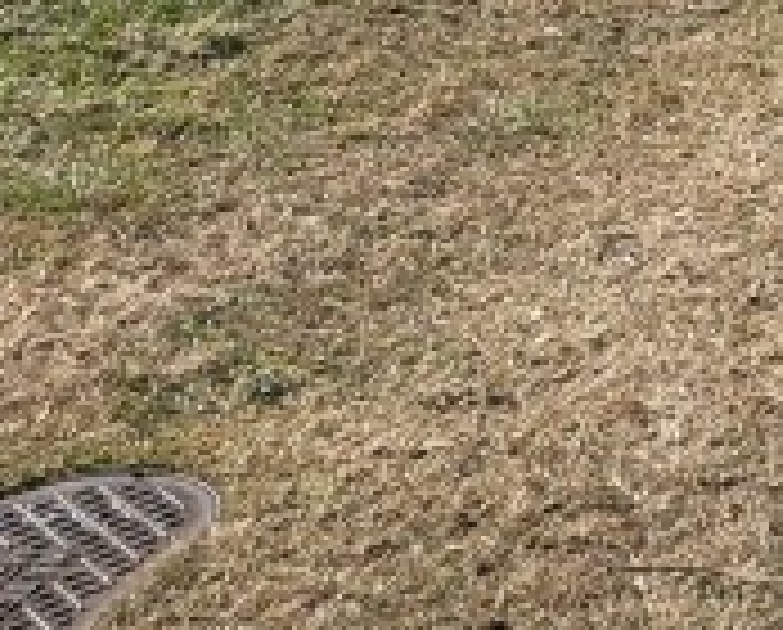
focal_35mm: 149
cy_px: -981
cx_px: 1714
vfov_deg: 9.1
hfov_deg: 11.3
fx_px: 3461
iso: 40
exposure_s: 1/2607
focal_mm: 5.4
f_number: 1.8
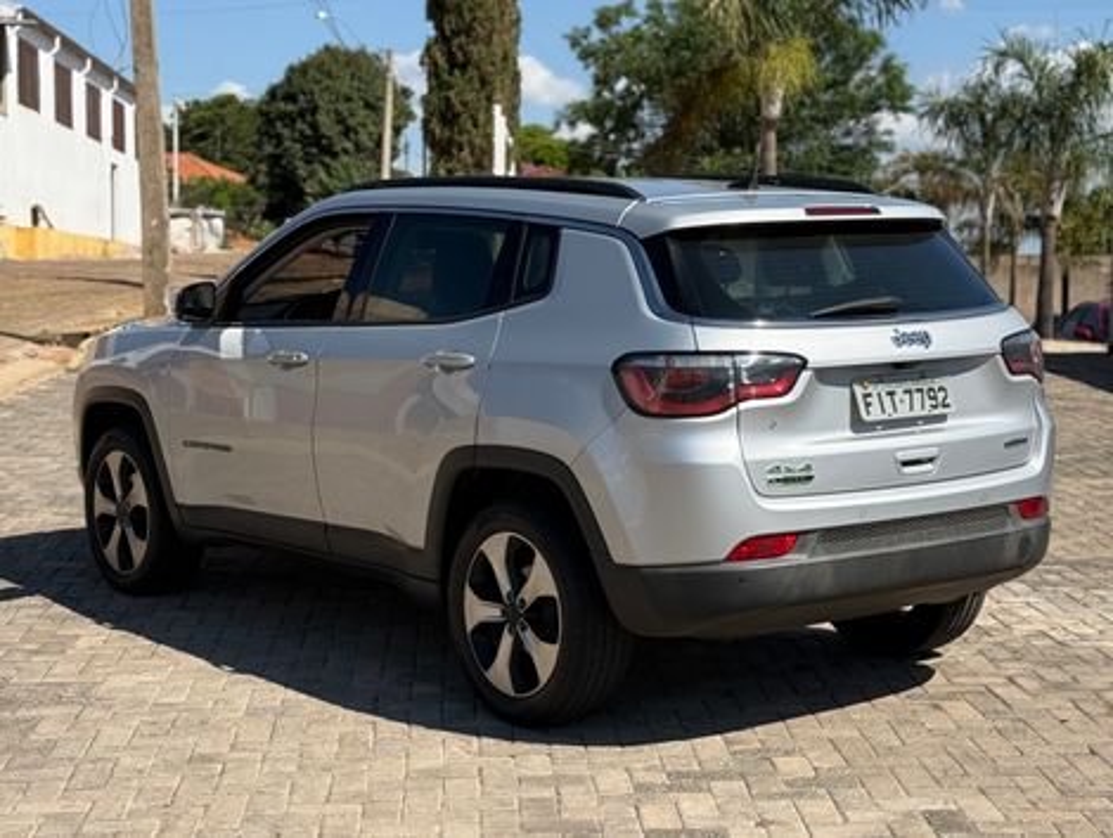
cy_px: 419
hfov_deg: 39.6
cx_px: 556
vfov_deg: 30.3
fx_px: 1546
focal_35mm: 48
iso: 80
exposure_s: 1/4329
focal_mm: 6.76
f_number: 1.78
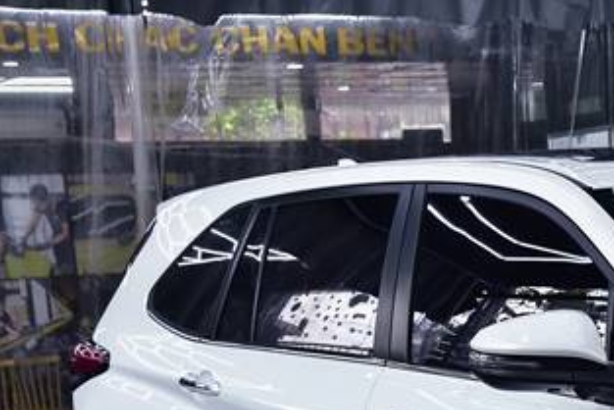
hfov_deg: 16.5
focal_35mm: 116
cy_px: 490
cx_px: 818
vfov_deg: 11.5
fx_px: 1987
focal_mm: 27
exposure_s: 1/250
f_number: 4.5
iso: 320
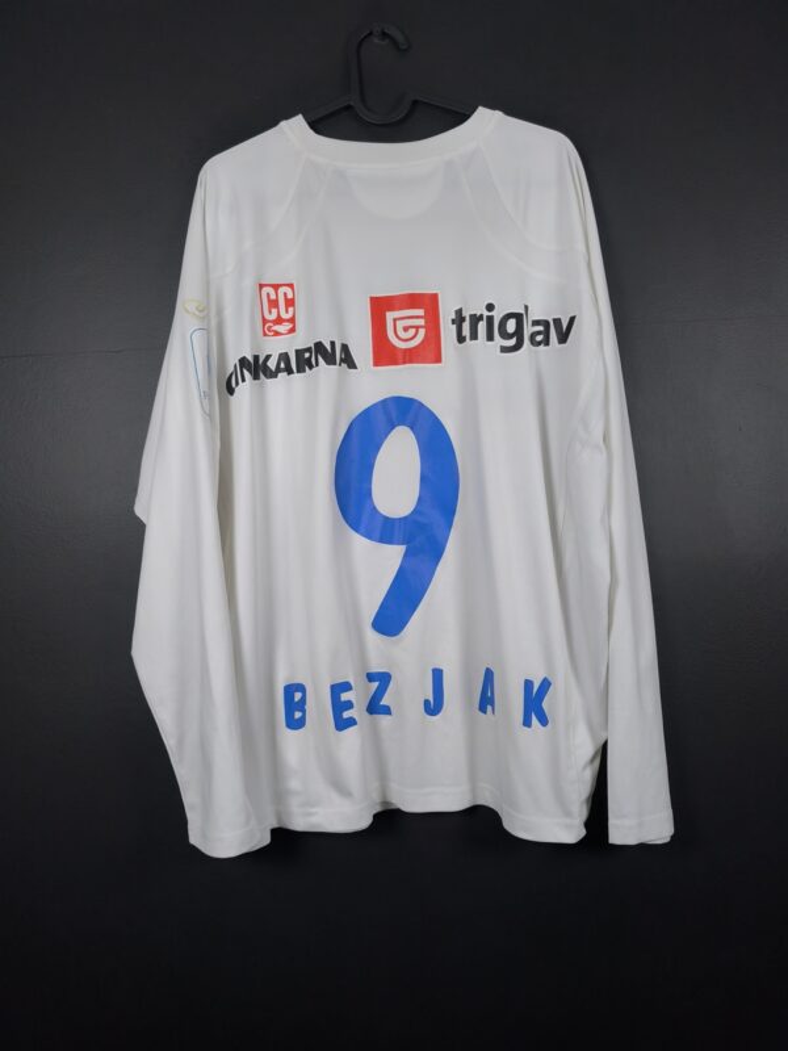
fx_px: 698
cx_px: 394
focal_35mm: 23
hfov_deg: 58.9
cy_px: 526
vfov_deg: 73.9
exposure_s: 1/160
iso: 400
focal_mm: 6.57
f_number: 1.6
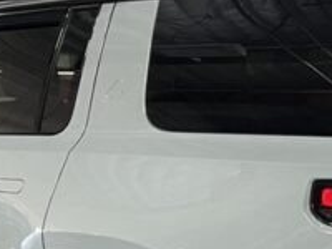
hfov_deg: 19.4
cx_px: 267
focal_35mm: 100
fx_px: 959
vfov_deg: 14.6
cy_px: 226
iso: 320
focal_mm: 5.7
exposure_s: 1/60
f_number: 1.5
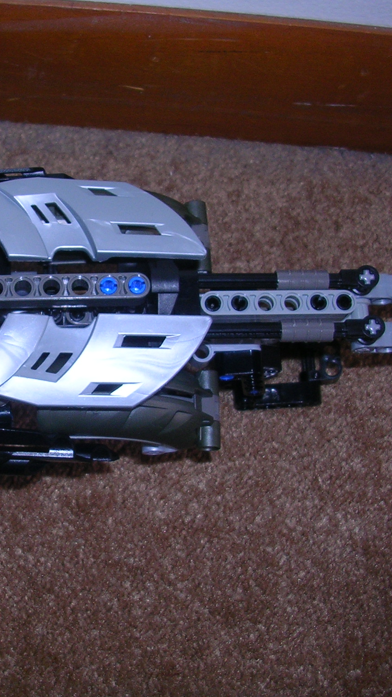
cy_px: 350
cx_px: 45
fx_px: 1034
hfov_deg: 21.0
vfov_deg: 37.2
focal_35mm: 56
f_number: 2.8
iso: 50
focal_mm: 5.8
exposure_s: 1/60.1
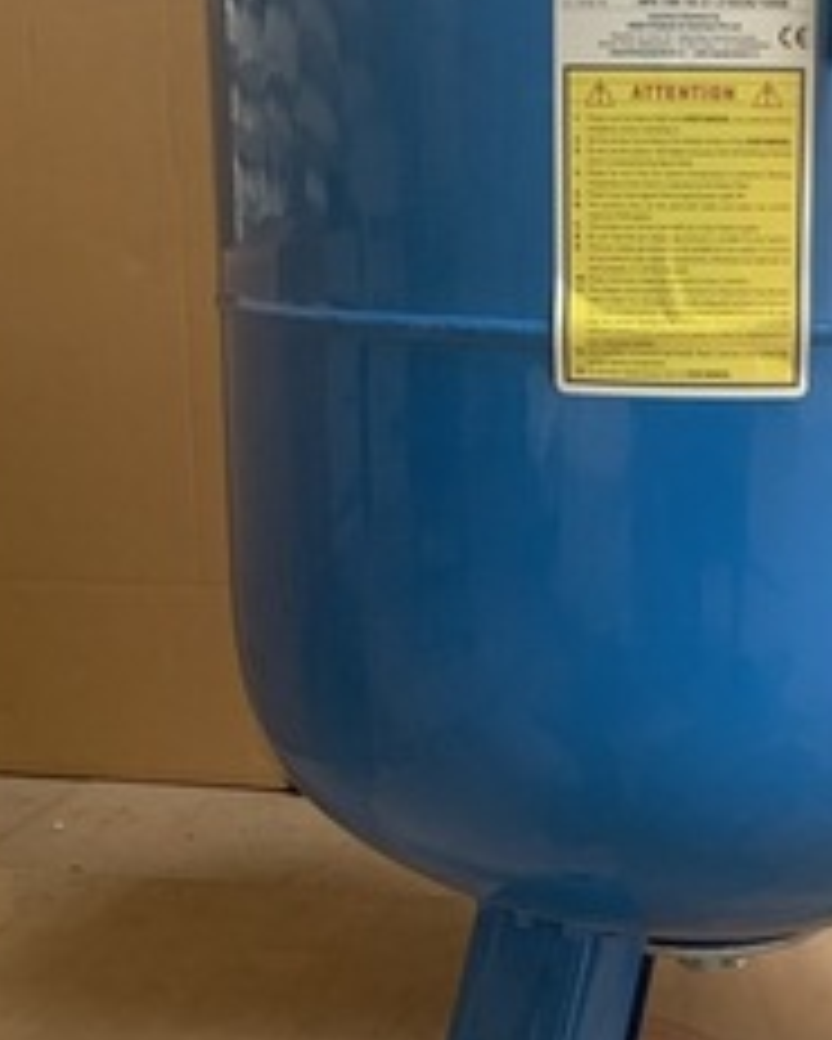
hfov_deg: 26.9
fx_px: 1692
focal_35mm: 55
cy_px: 441
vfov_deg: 34.1
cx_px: 713
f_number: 1.8
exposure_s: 1/60
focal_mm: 4.25
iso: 320
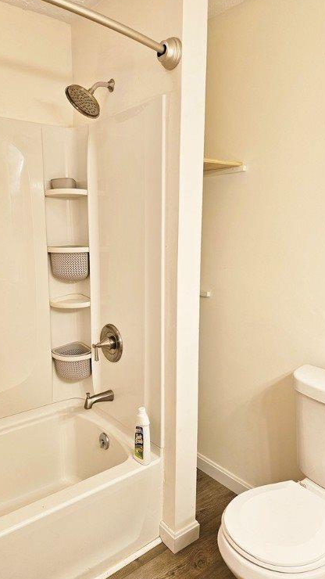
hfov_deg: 44.3
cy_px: 290
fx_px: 399
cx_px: 141
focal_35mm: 26
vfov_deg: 71.9
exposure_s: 1/120
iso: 50
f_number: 1.7
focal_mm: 6.3
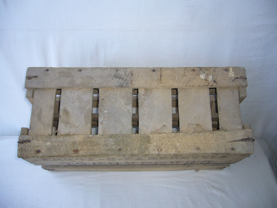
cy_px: 104
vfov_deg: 40.7
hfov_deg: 52.6
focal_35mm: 35
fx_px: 280
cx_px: 138
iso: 80
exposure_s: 1/60
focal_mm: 5.8
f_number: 2.8
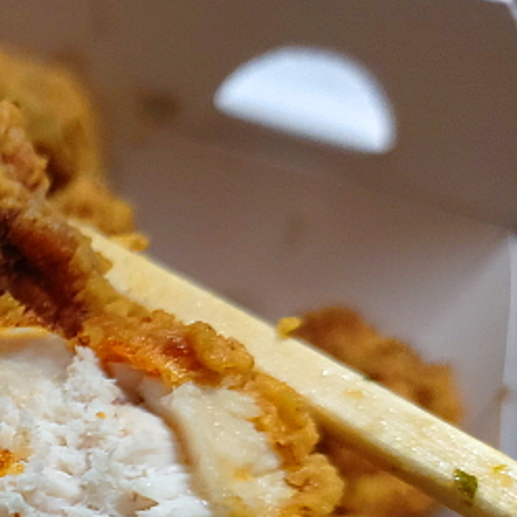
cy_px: 457
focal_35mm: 57
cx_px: -142
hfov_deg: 26.0
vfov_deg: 29.0
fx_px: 963
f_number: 2
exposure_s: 1/40
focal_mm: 4.58
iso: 200
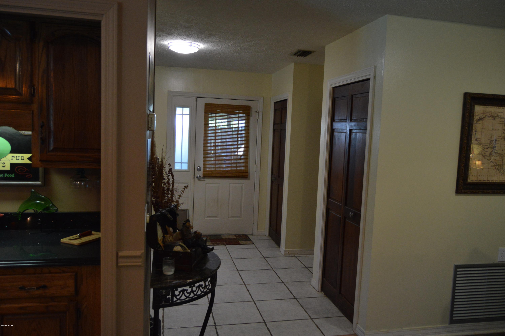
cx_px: 252
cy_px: 168
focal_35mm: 27
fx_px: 378
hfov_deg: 67.4
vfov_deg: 47.8
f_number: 3.5
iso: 900
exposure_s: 1/60
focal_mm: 18
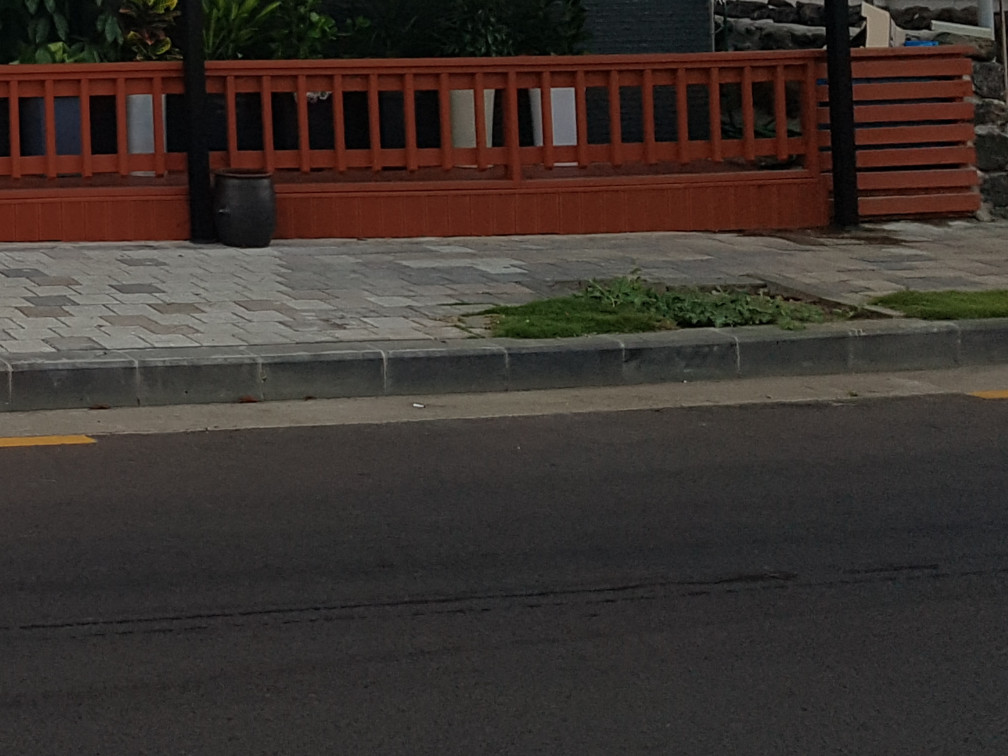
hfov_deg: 23.7
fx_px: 2097
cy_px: -217
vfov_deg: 19.0
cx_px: -309
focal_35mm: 72
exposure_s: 1/155
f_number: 1.7
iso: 50
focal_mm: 4.2
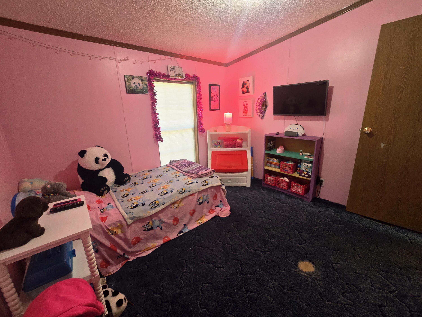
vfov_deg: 89.9
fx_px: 158
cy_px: 158
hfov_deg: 106.2
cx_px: 211
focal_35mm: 13
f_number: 2.2
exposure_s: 1/60.2
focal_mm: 2.2
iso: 400
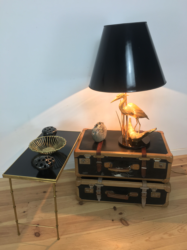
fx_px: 209
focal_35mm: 29
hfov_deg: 48.2
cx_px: 94
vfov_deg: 61.7
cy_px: 125
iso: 32
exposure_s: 1/33
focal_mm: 4.15
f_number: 2.2
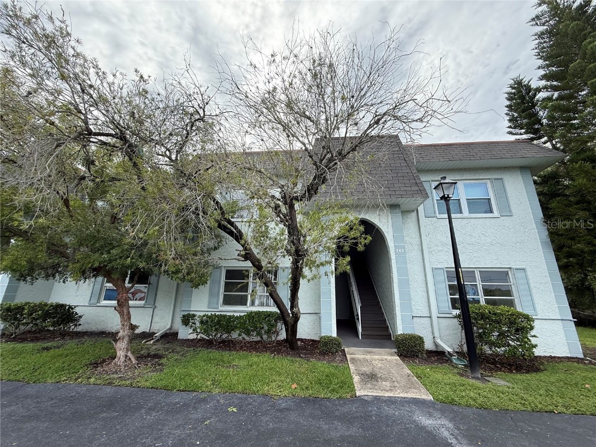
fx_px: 241
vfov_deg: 85.7
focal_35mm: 14
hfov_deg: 102.1
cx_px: 298
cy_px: 224
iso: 64
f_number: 2.2
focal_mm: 2.22
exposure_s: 1/751
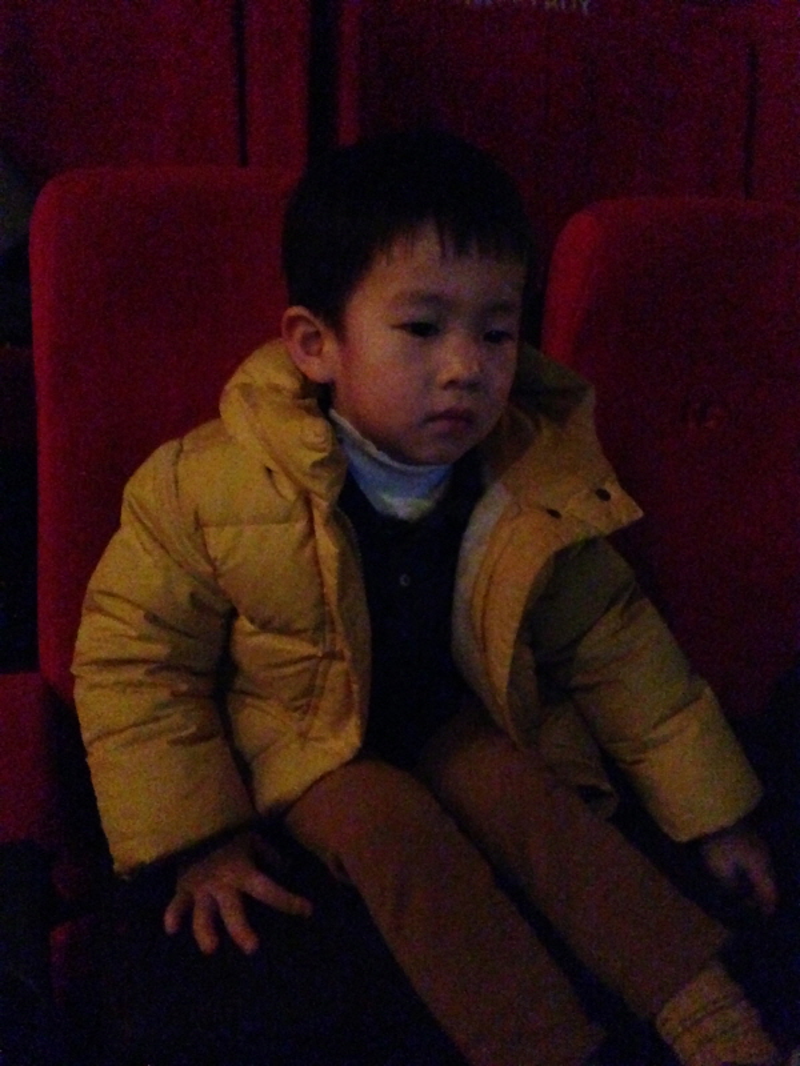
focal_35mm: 66
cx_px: 400
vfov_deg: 29.4
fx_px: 2034
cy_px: 533
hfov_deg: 22.3
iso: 3200
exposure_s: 1/15
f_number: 2.4
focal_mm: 4.12
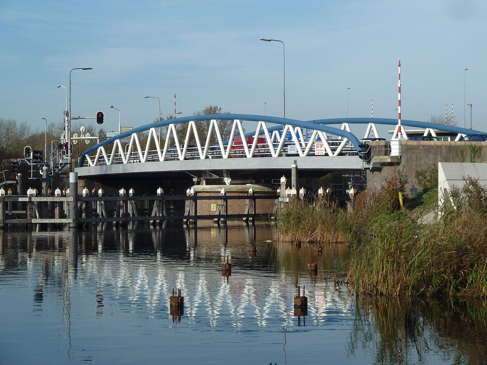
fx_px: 1351
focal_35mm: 96
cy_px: 182
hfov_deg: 20.4
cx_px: 244
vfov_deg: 15.4
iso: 80
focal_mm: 15.8
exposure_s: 1/500
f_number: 4.3
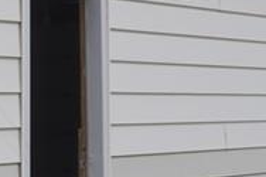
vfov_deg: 8.9
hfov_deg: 11.0
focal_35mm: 153
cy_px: 190
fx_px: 1129
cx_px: -402
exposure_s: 1/1000
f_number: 4
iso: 100
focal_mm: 16
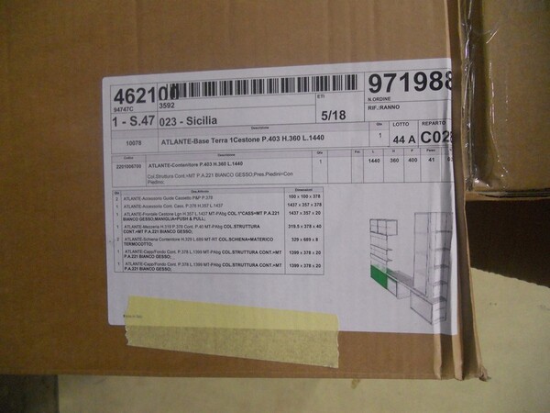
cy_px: 206
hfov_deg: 65.3
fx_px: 429
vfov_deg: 51.4
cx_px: 275
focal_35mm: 27
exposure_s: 1/30
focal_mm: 4.9
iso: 400
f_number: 3.2
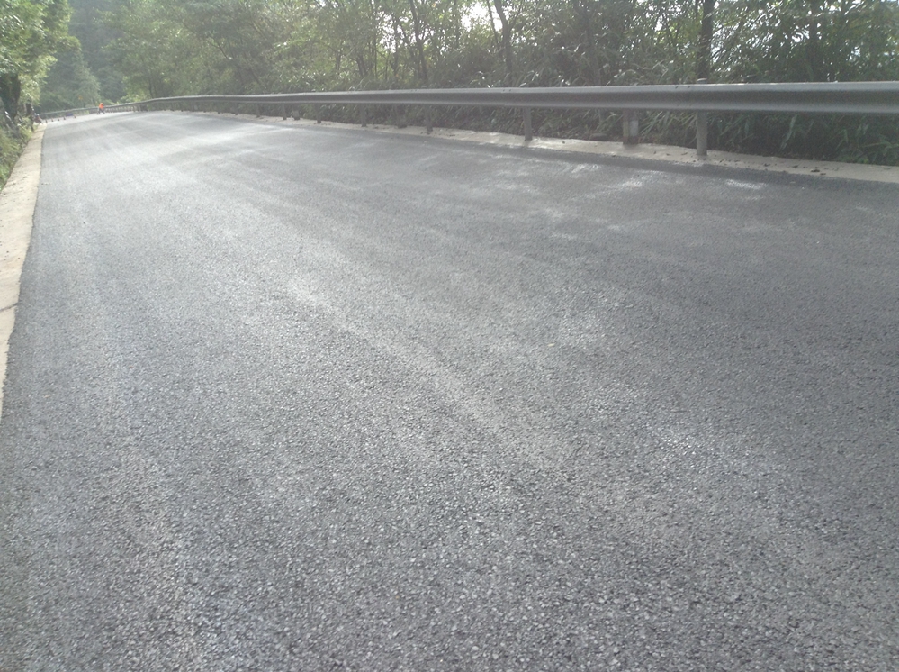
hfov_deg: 55.4
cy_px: 336
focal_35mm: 33
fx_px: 856
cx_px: 450
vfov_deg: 42.8
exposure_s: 1/285
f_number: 2.4
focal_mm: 3.3
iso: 32
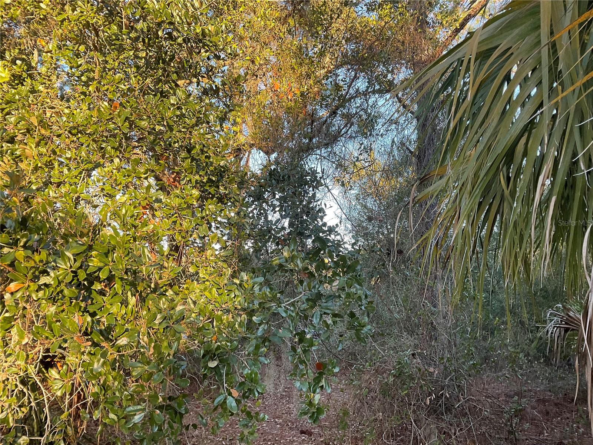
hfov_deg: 61.7
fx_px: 497
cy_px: 222
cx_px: 296
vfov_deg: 48.2
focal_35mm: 29
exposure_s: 1/122
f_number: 1.8
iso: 25
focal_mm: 3
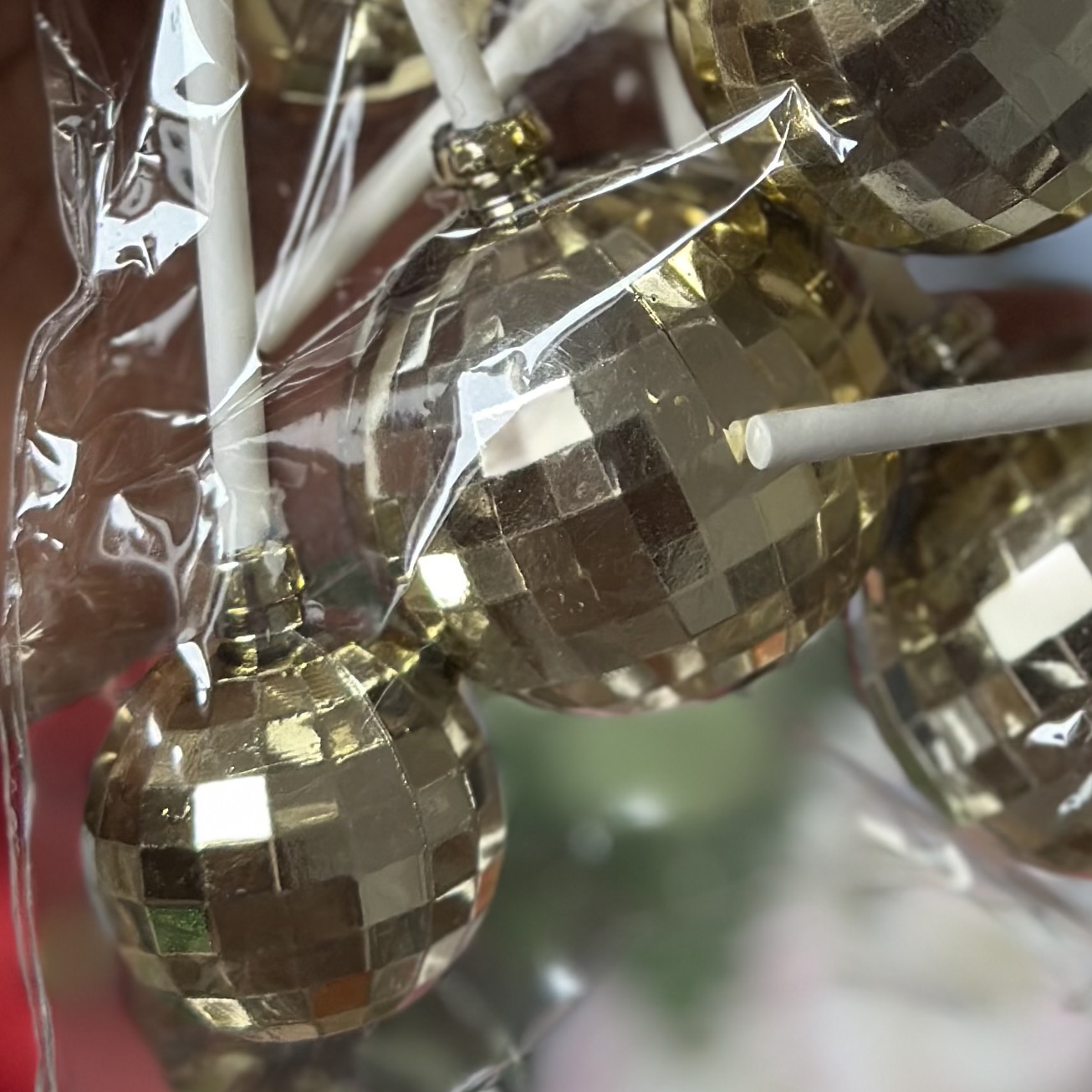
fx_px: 4675
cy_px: -307
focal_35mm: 131
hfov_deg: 13.1
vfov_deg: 12.9
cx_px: 1091
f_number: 1.78
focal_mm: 6.86
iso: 125
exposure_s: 1/104
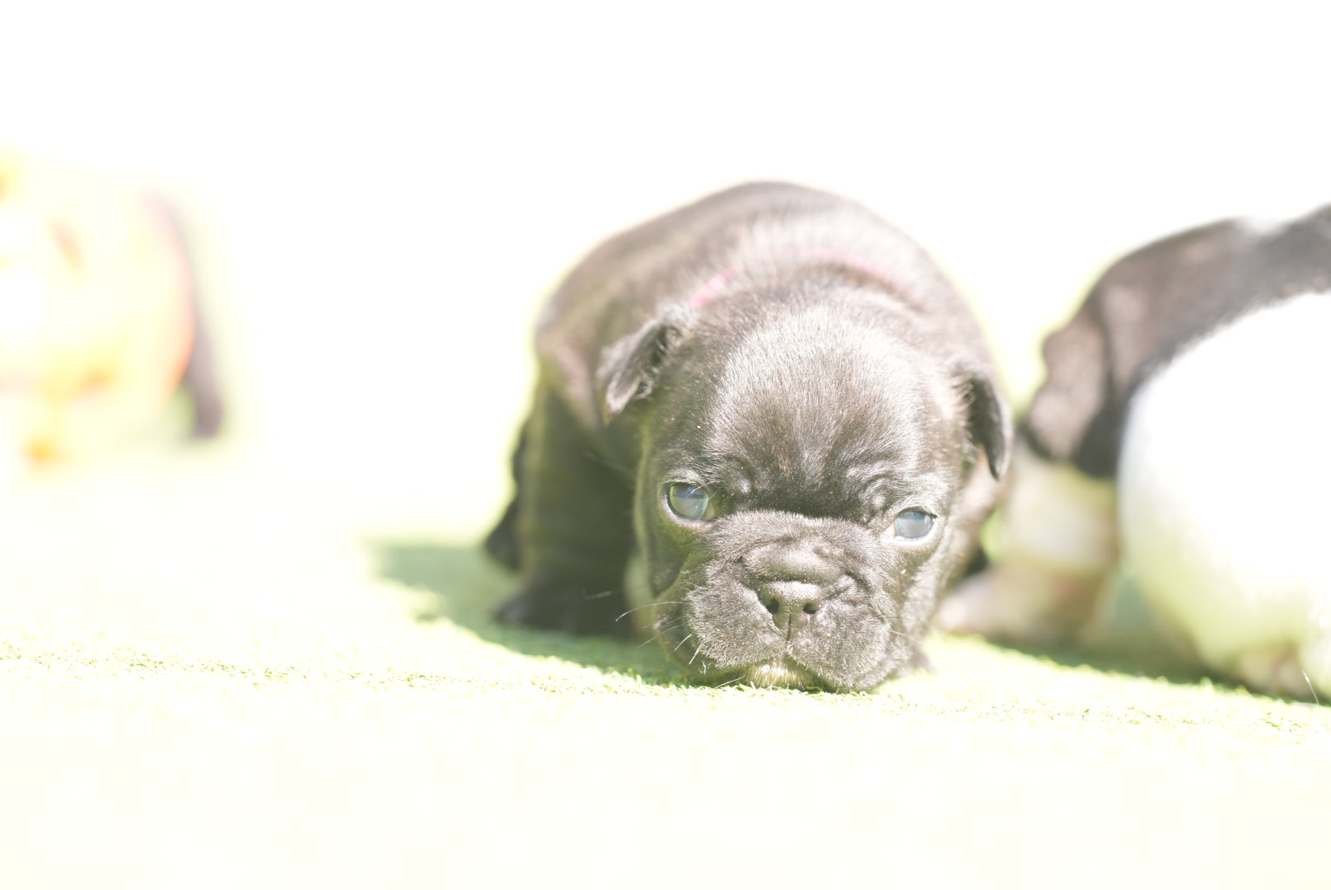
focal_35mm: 135
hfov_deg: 15.2
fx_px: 4995
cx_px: 666
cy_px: 445
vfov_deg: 10.2
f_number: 3.5
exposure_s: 1/500
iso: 500
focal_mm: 135
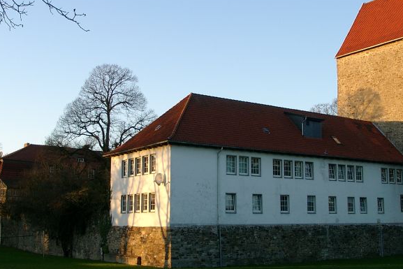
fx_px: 549
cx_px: 217
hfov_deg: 40.3
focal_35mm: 49
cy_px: 110
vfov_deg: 27.5
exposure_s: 1/141
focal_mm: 7.13
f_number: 4
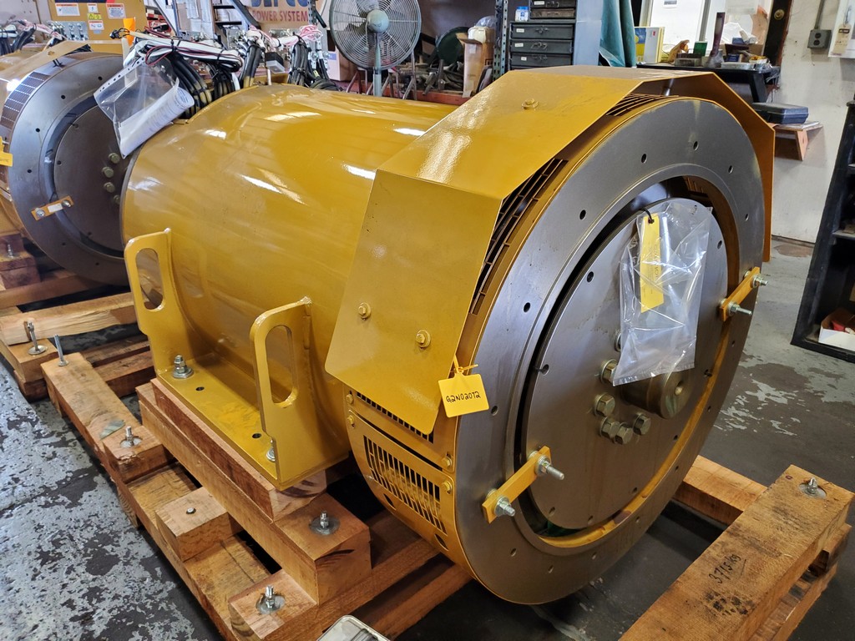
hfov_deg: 67.3
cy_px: 320
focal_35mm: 26
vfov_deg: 53.1
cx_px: 428
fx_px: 642
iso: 250
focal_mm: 4.3
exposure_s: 1/40
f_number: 1.5
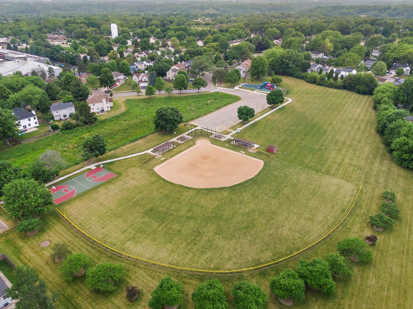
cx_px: 206
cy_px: 154
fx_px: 286
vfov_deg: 56.8
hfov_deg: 71.6
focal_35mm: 24
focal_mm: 4.39
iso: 100
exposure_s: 1/200
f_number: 2.8
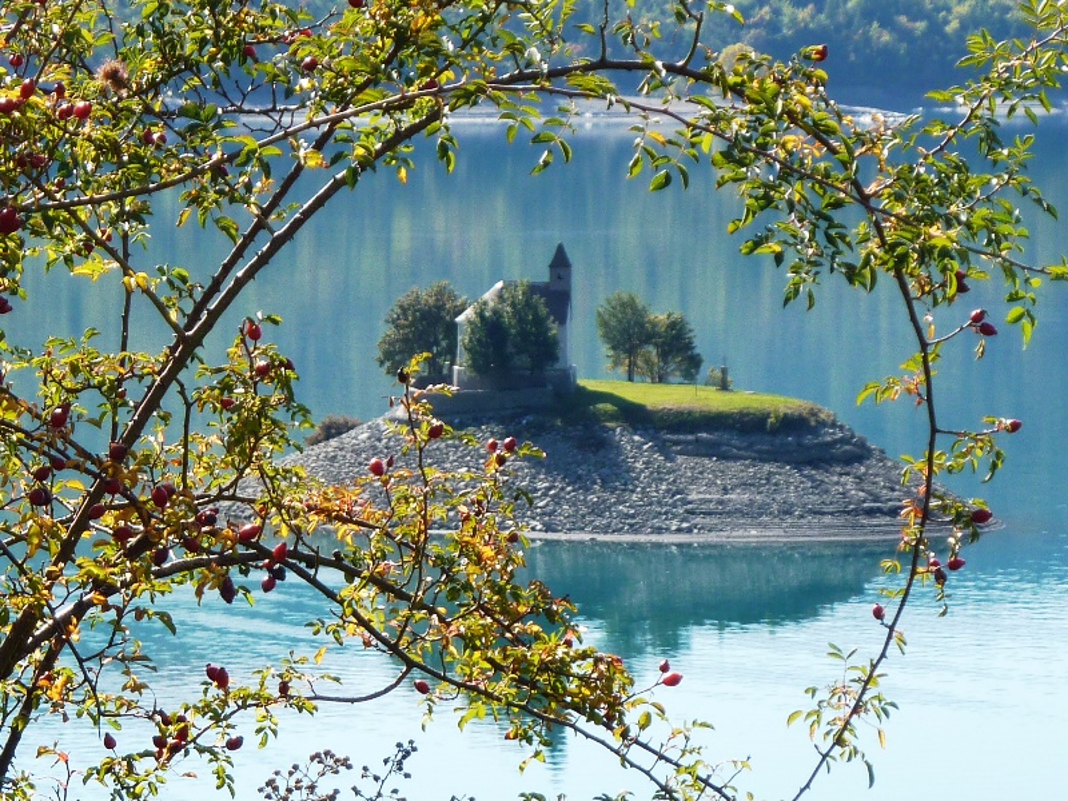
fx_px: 8762
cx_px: 534
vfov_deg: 5.2
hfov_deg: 7.0
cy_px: 400
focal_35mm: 284
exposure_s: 1/320
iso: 80
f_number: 4.5
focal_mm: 25.9
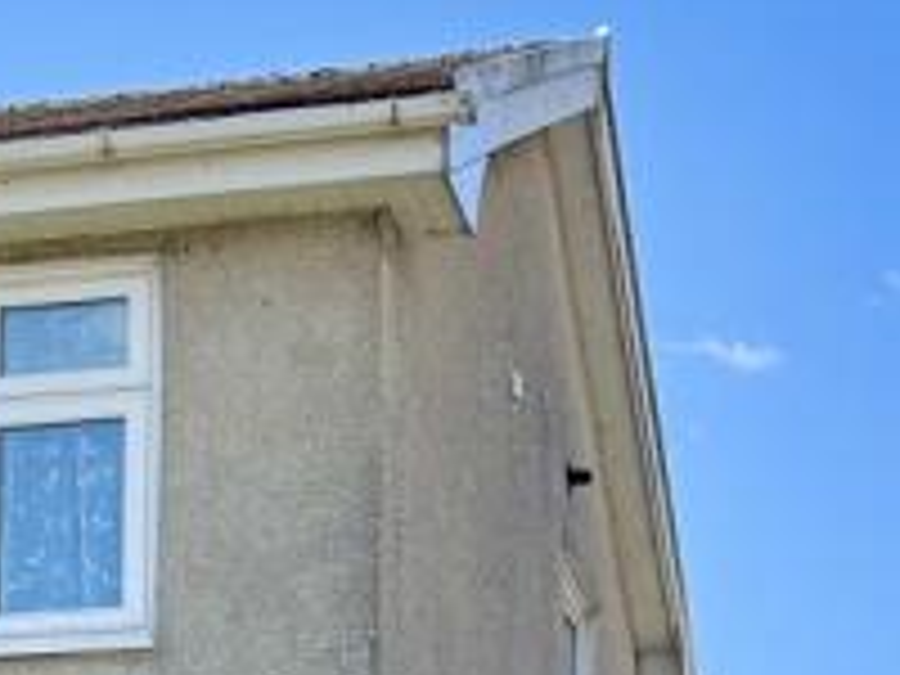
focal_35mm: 133
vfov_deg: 10.7
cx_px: -207
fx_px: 3458
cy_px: 1062
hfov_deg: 14.3
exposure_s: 1/2451
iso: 50
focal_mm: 5.96
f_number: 1.6
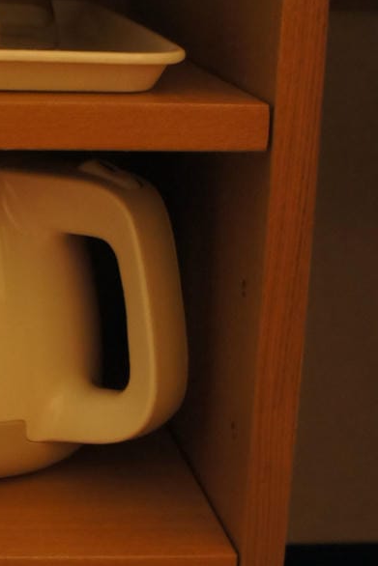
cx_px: -94
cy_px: 264
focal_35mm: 83
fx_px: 1306
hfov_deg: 15.8
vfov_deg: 24.5
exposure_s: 1/30
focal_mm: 18
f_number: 3.5
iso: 4000
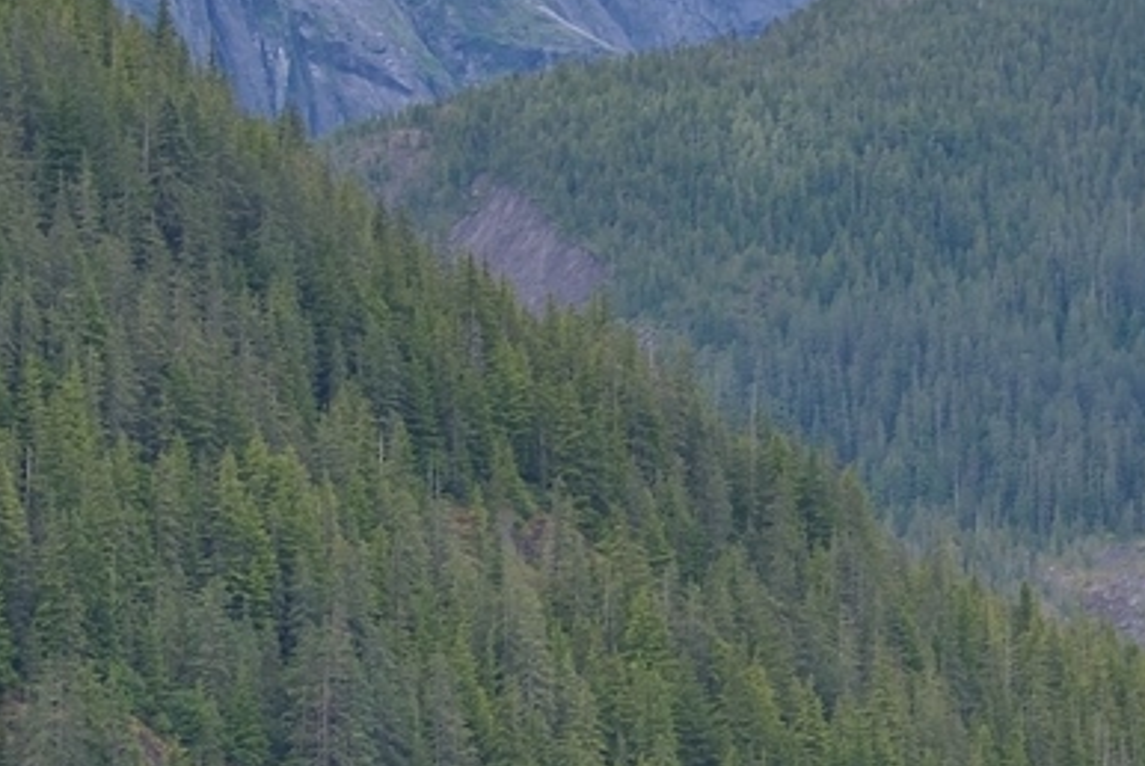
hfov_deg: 8.8
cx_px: 1207
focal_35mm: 232
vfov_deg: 5.9
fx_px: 7384
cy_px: 383
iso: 100
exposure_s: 1/160
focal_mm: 70
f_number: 5
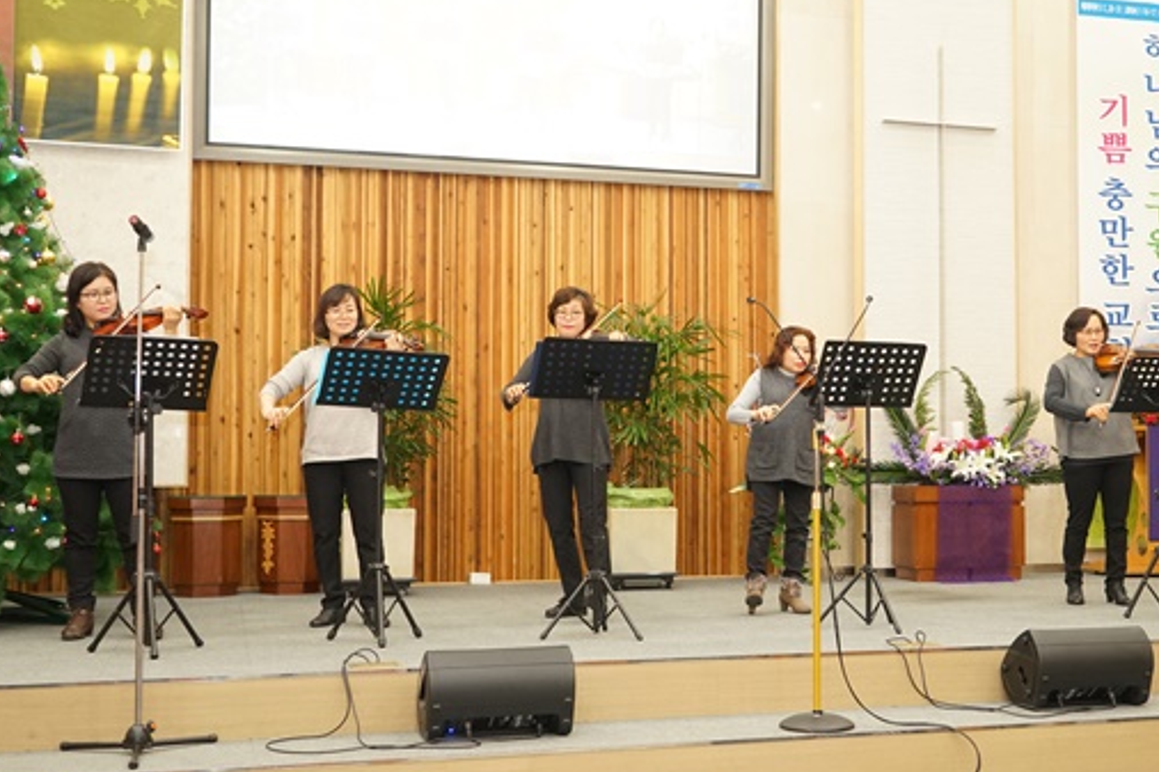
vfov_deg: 28.6
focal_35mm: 47
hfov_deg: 41.6
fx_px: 1513
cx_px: 724
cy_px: 399
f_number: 4
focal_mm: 36
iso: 1600
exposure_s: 1/80
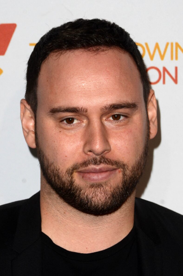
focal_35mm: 180
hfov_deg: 7.6
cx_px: 92
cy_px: 138
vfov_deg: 11.4
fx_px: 1379
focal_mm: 120
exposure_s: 1/250
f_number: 9
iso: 500
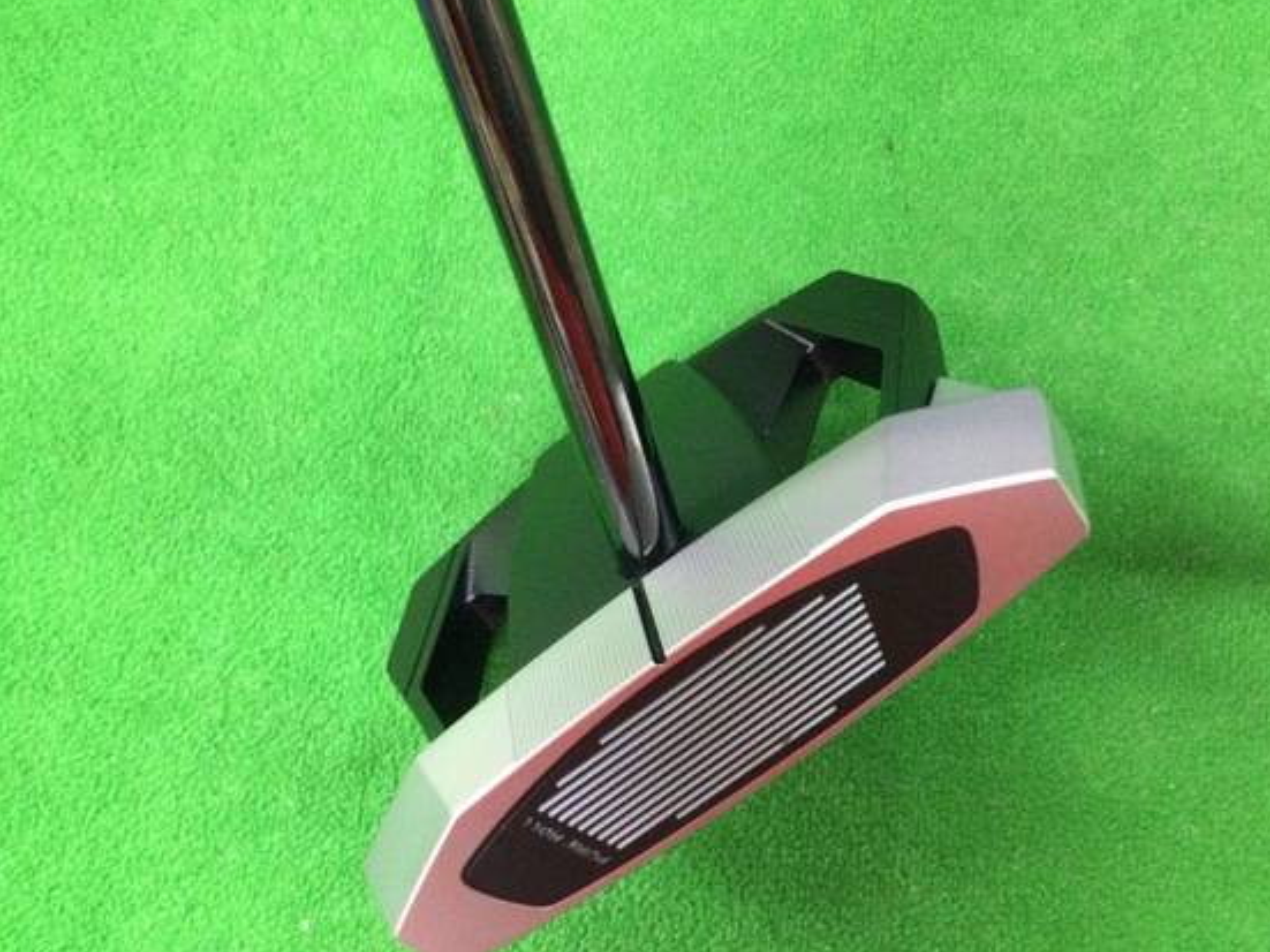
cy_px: 516
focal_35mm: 36
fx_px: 1320
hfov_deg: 51.3
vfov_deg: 39.6
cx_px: 696
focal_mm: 3.3
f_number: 2.4
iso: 200
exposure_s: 1/20
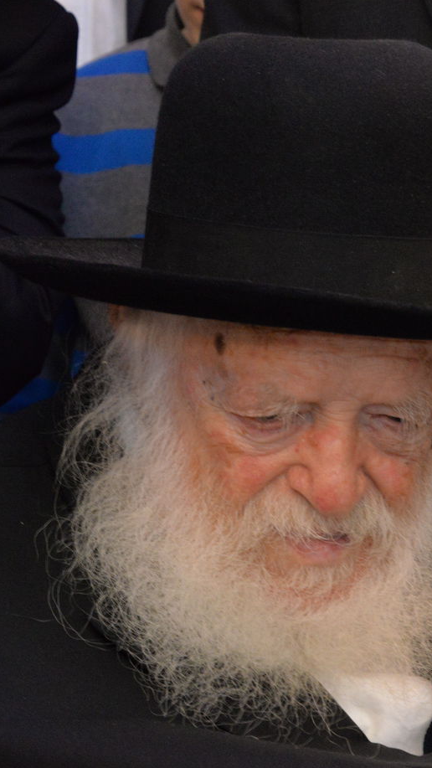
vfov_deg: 14.9
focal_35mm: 144
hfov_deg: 8.4
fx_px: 2932
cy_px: 389
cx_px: 316
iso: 6400
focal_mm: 90
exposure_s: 1/60
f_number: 11
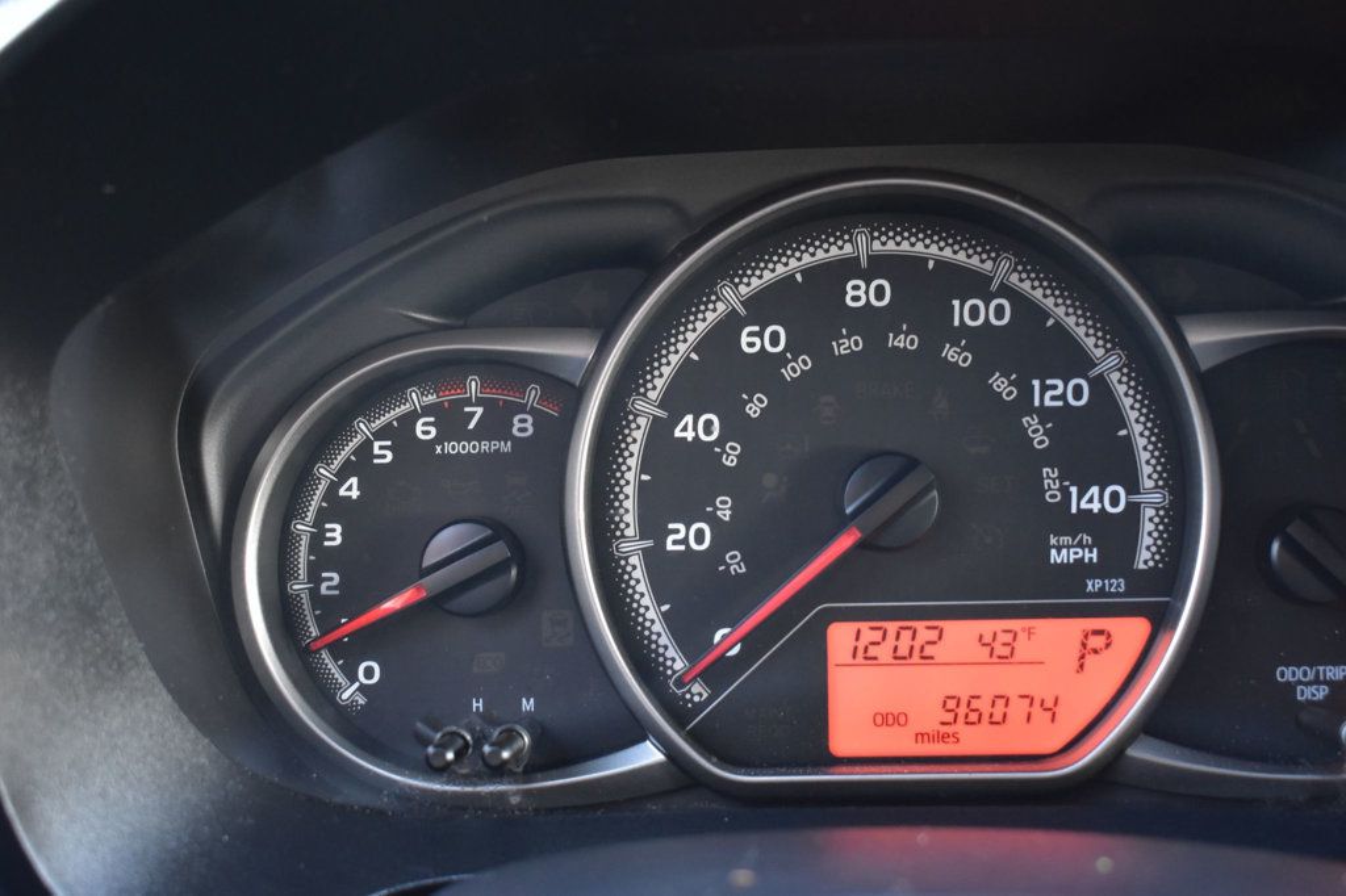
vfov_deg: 29.8
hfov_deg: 43.6
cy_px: 448
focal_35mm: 45
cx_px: 673
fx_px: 1682
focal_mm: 30
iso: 1600
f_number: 5.6
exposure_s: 1/15
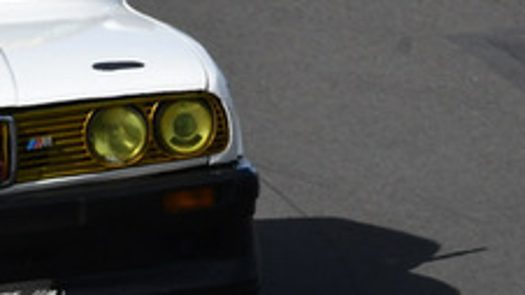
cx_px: -79
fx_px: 27153
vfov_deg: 0.6
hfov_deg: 1.1
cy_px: 81
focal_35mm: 1951
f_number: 13
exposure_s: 1/640
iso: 400
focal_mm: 350
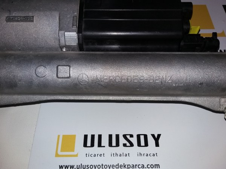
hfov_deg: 58.4
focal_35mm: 31
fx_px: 202
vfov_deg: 45.4
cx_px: 113
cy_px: 84
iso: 50
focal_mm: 3.3
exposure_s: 1/145
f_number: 2.2
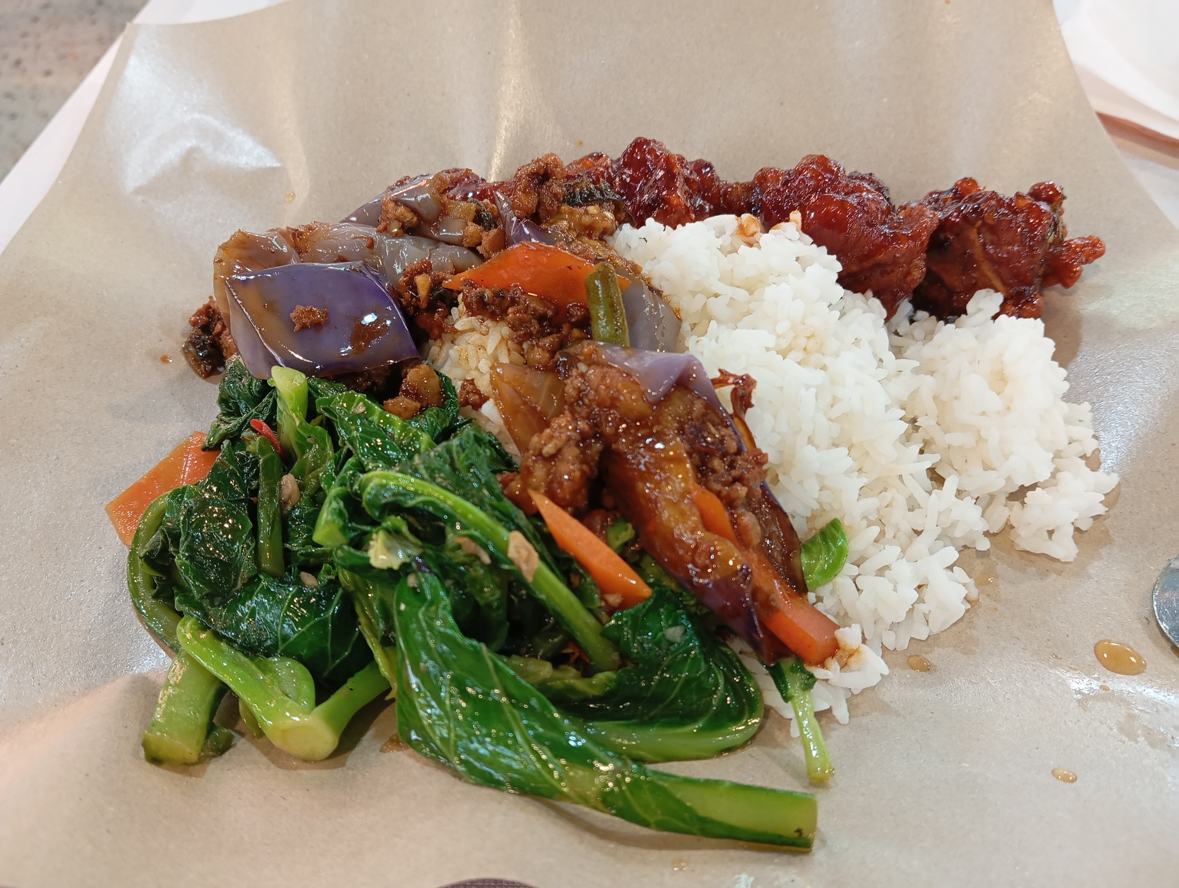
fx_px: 955
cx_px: 590
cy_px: 444
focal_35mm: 28
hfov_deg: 63.4
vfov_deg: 49.9
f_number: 1.8
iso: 850
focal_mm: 4.22
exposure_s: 1/50
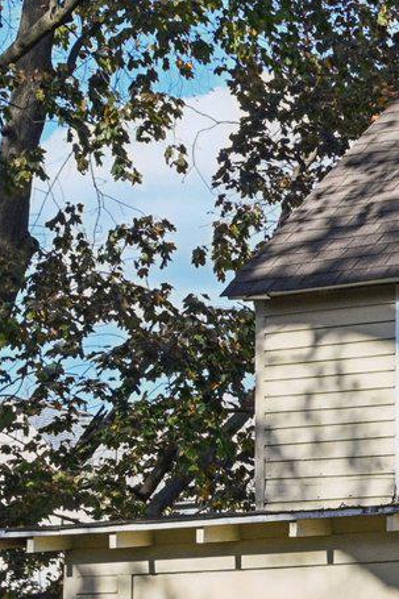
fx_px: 2246
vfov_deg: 15.1
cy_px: 448
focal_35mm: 135
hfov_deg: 9.5
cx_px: 811
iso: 800
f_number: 8
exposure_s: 1/640
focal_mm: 30
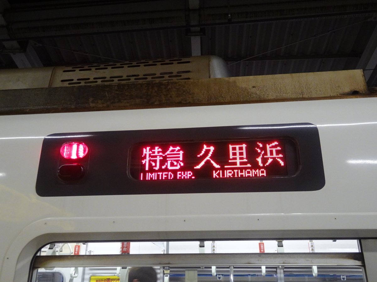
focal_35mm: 33
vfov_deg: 42.9
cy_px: 141
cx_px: 188
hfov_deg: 55.4
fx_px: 359
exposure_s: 1/40
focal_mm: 5.57
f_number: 4
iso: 500
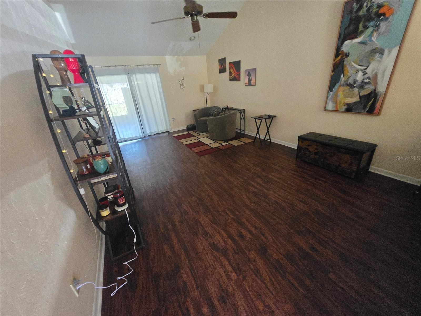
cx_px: 210
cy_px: 158
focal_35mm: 13
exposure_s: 1/60
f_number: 2.2
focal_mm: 1.7
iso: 1250
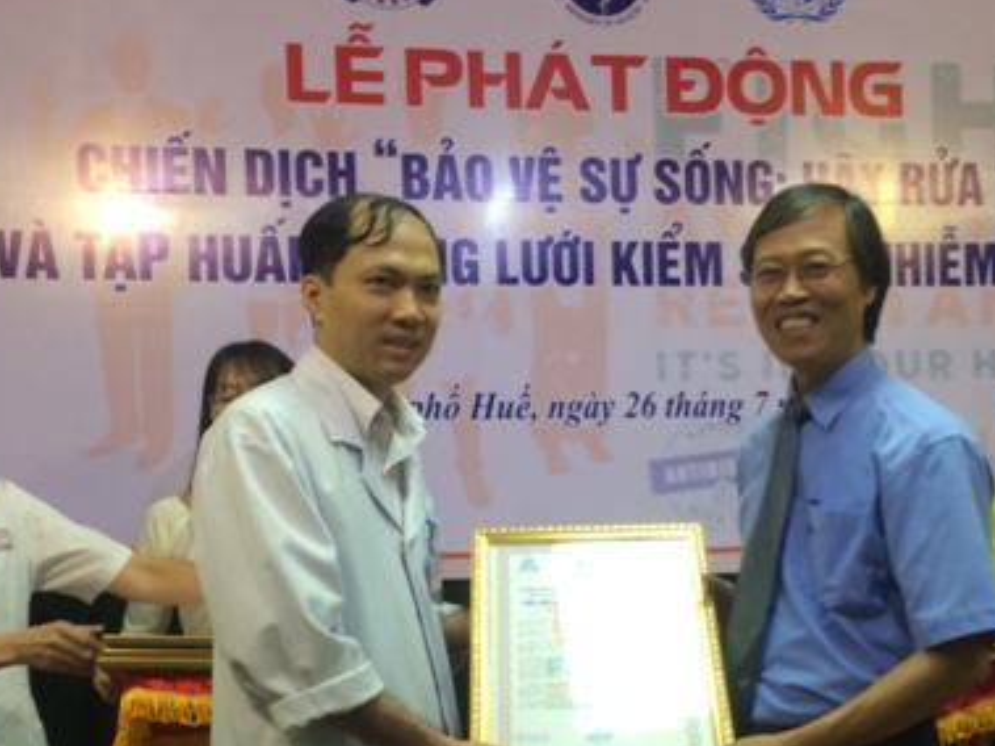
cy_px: 560
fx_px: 1408
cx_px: 593
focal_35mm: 49
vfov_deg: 29.2
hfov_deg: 38.8
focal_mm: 4.15
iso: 100
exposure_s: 1/33
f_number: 2.2
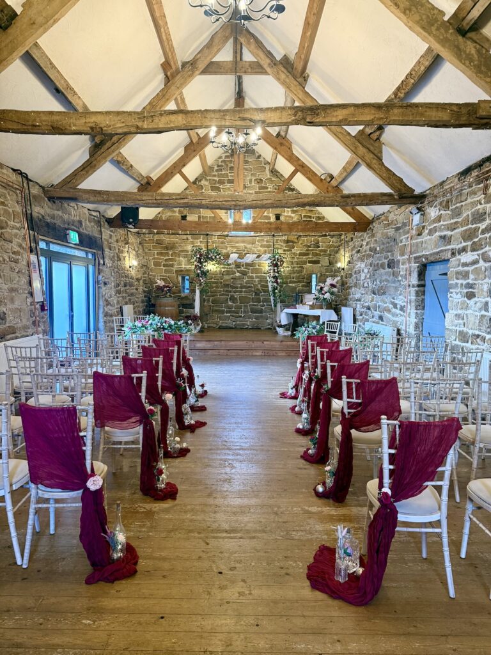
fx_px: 454
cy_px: 328
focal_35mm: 24
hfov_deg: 56.8
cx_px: 246
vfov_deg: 71.6
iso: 250
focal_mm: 6.76
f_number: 1.78
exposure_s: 1/50
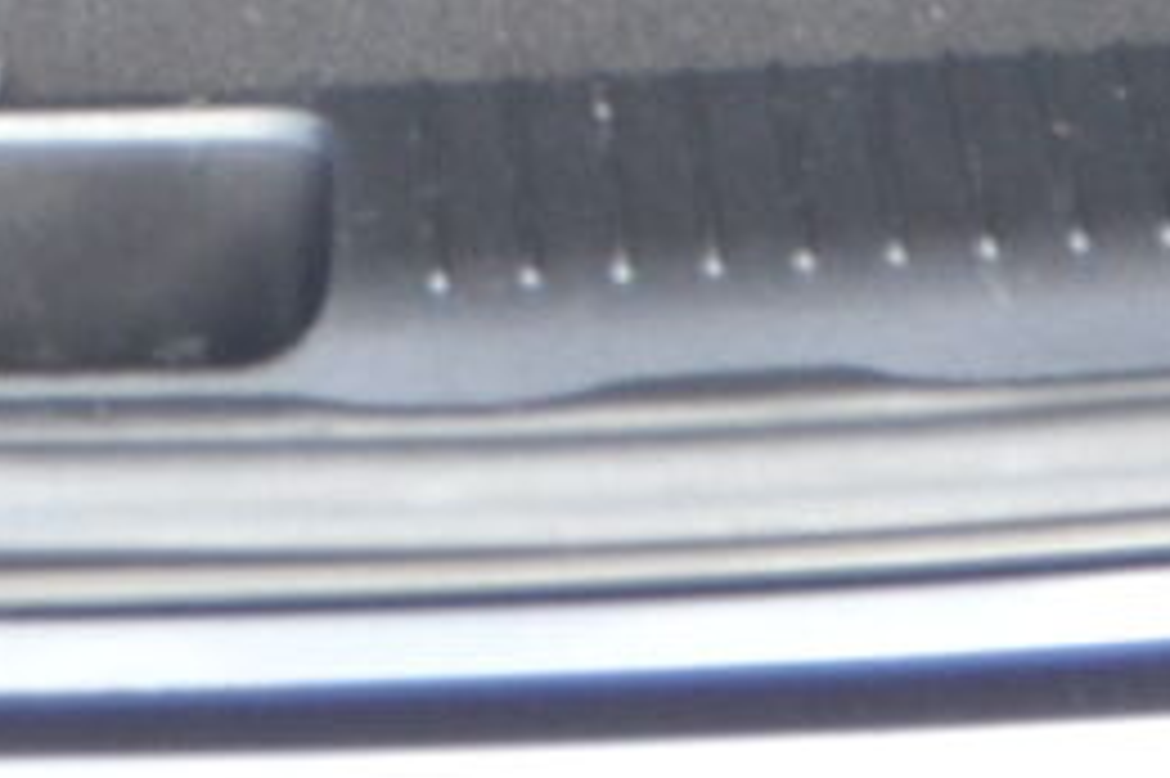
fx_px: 7925
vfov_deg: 5.2
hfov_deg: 8.4
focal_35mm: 244
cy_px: -1911
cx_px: -99
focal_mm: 22
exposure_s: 1/80
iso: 400
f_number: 4.5
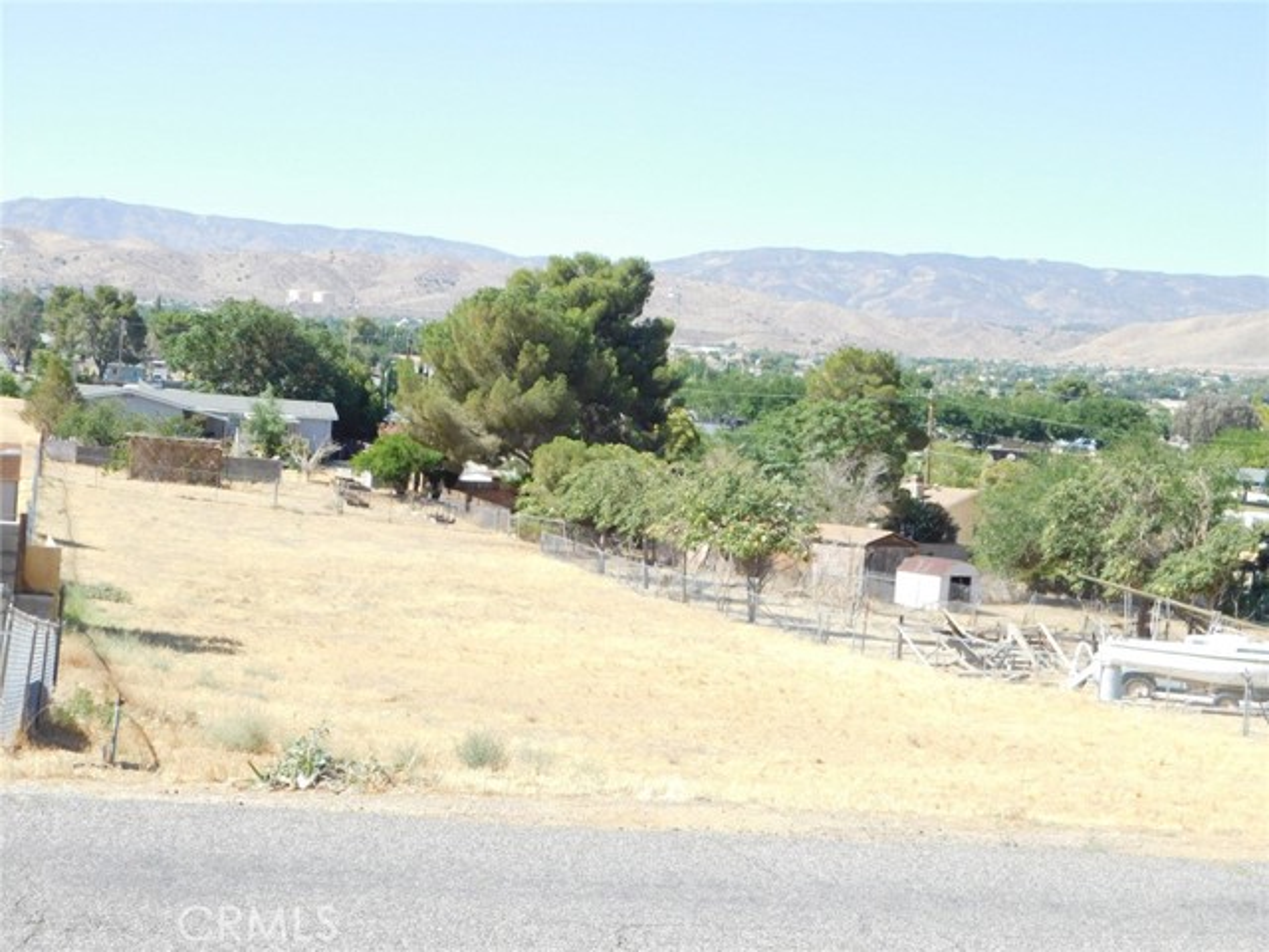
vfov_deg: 24.8
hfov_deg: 32.7
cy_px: 476
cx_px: 634
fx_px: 2163
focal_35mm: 59
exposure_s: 1/400
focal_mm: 10.4
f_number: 4
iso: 125
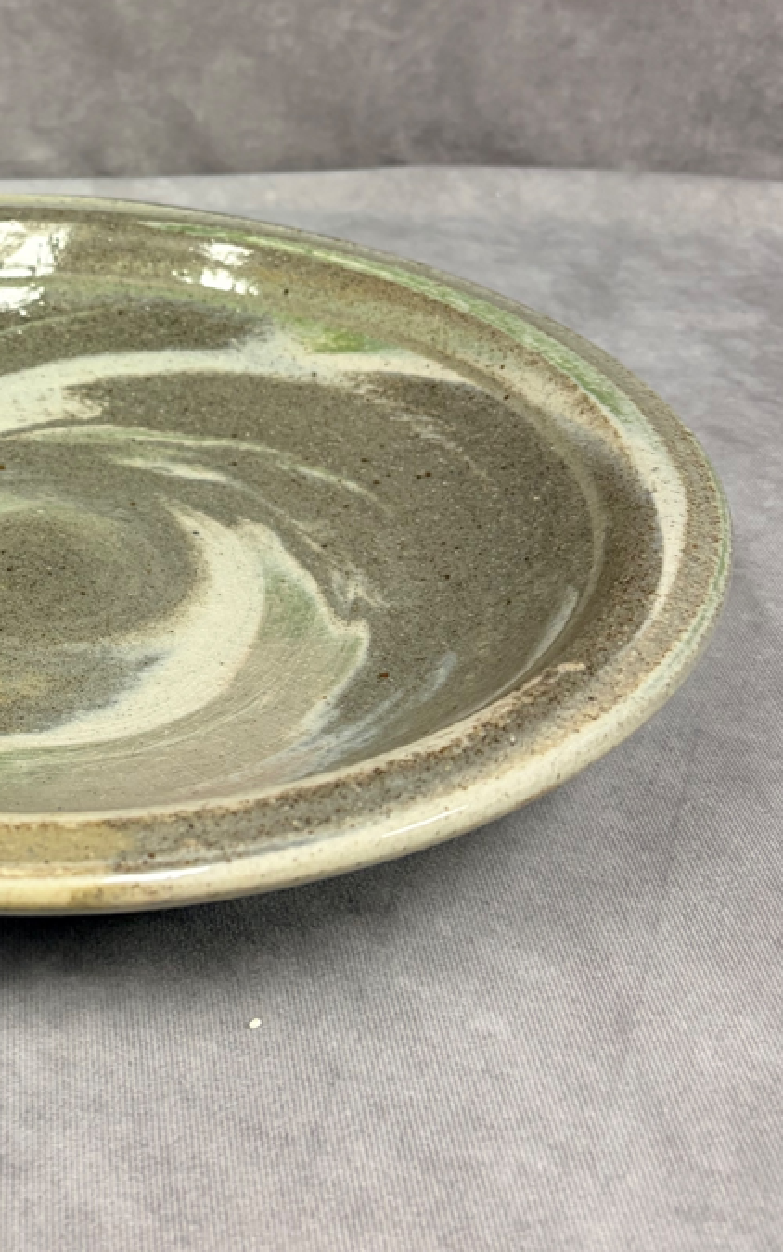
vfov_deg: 40.5
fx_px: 1673
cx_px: 2
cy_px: 404
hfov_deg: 25.1
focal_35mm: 49
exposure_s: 1/60
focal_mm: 5.96
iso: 125
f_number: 1.6
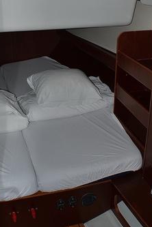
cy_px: 51
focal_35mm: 54
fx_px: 342
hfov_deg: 25.1
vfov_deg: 35.9
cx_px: 77
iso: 100
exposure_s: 1/60
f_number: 8
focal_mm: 20
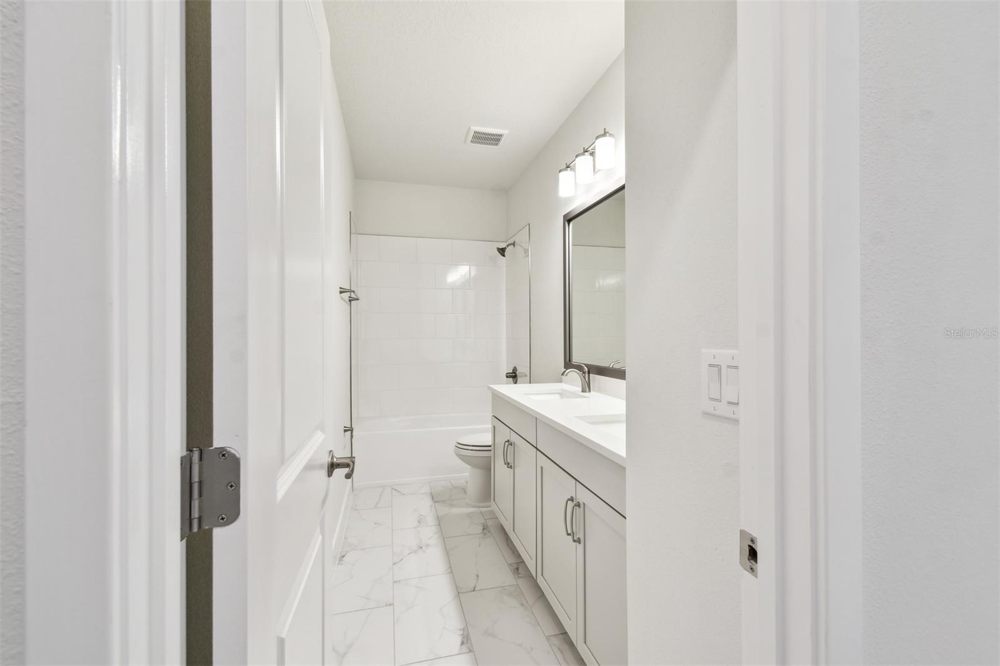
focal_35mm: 15
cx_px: 500
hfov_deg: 100.4
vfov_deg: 77.3
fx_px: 417
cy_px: 333
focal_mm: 10
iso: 100
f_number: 7.1
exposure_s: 1/6
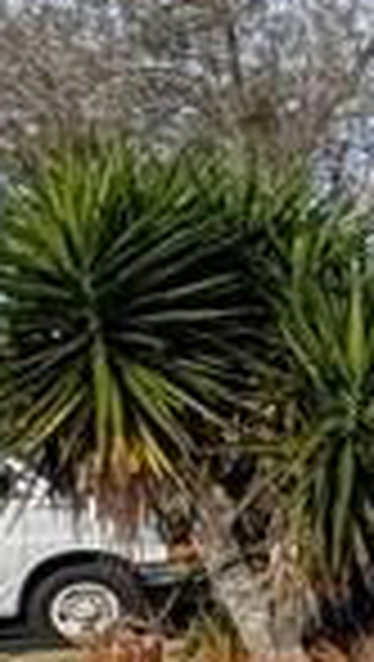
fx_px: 1600
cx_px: 1638
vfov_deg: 23.3
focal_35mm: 91
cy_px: 437
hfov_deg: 7.4
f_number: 1.7
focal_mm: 2.02
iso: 40
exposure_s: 1/2786
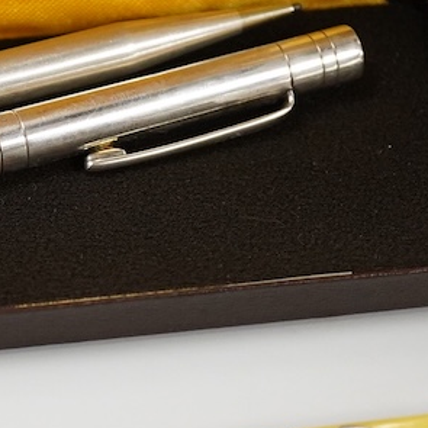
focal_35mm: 146
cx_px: -37
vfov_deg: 11.9
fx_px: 2042
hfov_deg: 11.8
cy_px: 122
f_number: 3.5
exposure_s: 1/500
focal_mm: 30
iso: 2500
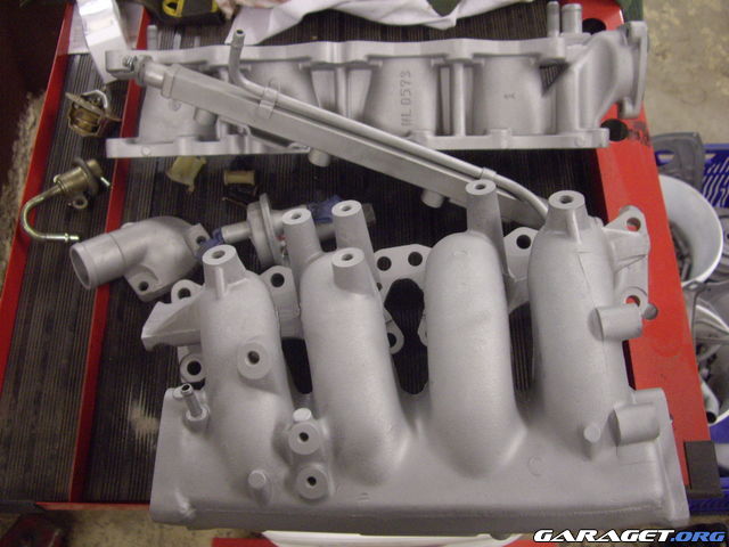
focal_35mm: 38
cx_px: 364
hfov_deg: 49.0
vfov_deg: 37.7
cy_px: 274
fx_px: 800
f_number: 2.8
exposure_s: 1/50
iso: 400
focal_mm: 7.9
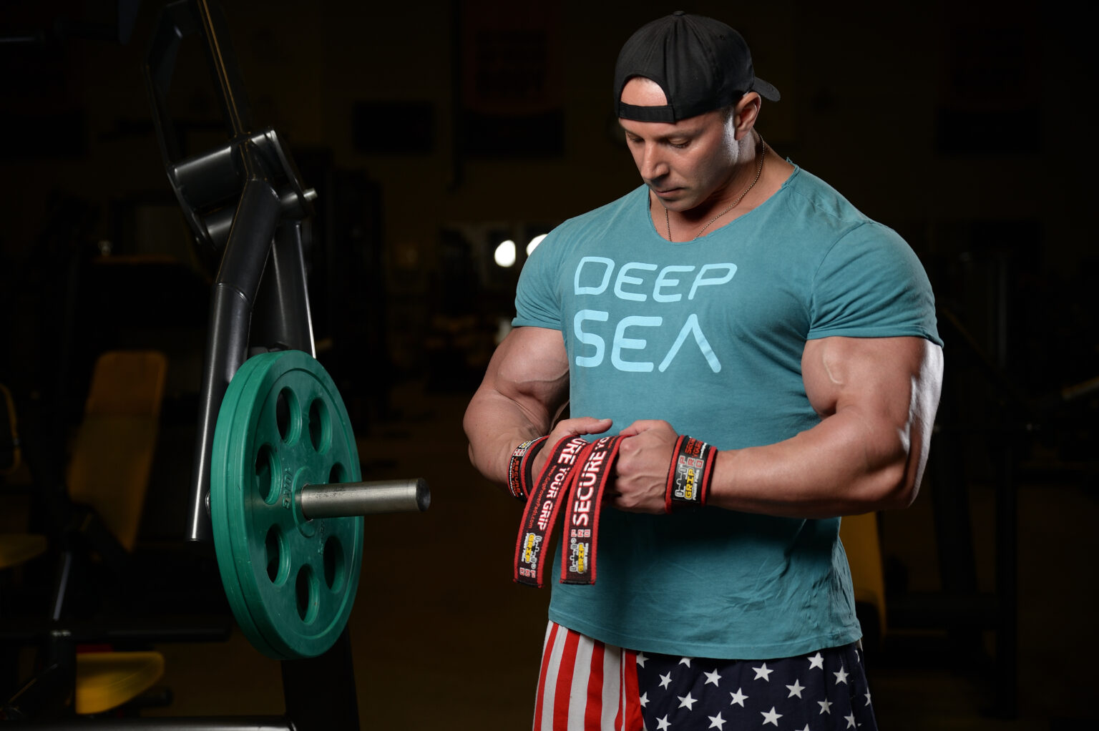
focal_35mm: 70
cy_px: 366
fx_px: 2135
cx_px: 550
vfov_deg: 19.4
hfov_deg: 28.9
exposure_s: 1/125
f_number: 4
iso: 160
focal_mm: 70
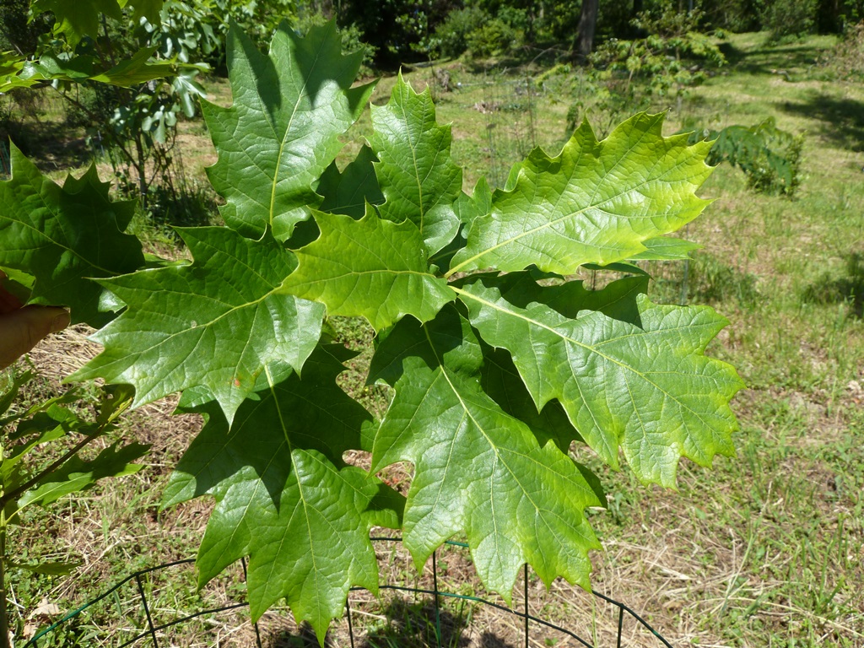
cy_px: 324
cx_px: 432
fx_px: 624
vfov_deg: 54.9
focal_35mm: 25
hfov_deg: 69.4
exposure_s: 1/400
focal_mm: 4.1
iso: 80
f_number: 4
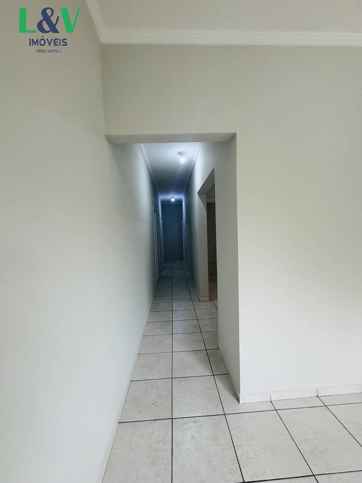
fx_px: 195
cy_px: 242
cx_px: 181
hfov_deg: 85.7
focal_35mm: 14
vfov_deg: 102.1
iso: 160
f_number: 2.2
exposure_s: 1/120
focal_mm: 2.22
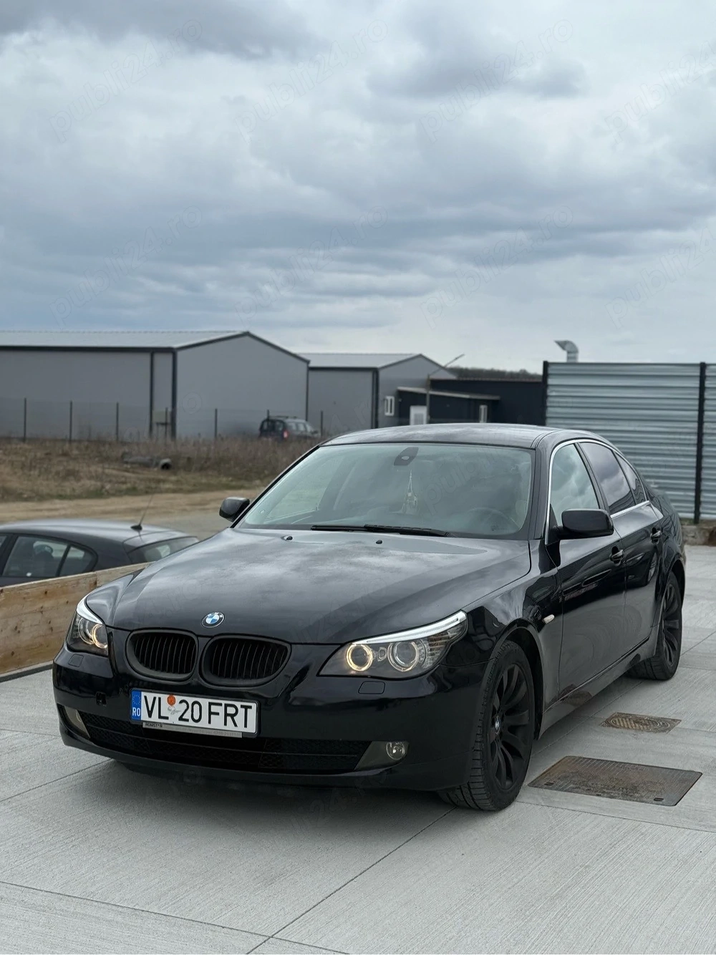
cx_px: 358
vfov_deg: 39.7
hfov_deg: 30.3
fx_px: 1324
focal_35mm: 48
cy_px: 478
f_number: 1.78
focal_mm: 6.76
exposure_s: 1/2976
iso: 64
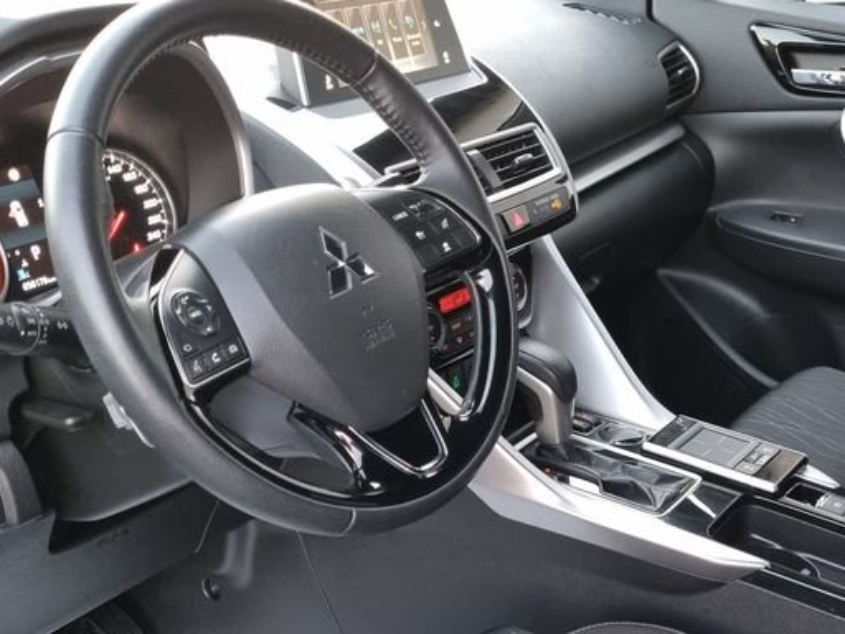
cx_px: 546
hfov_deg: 36.5
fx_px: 1269
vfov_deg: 27.5
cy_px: 502
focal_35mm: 52
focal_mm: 5.4
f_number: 1.8
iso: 500
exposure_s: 1/50
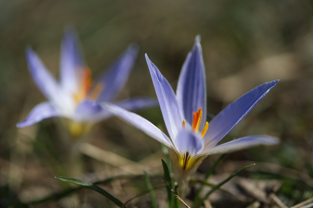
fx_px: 912
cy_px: 104
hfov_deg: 19.5
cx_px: 156
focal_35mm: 105
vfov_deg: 13.0
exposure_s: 1/800
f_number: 5.6
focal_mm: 105
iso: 100
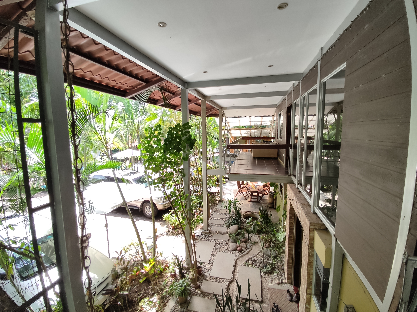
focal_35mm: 15
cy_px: 156
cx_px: 208
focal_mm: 1.6
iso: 61
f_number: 2.2
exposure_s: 1/100
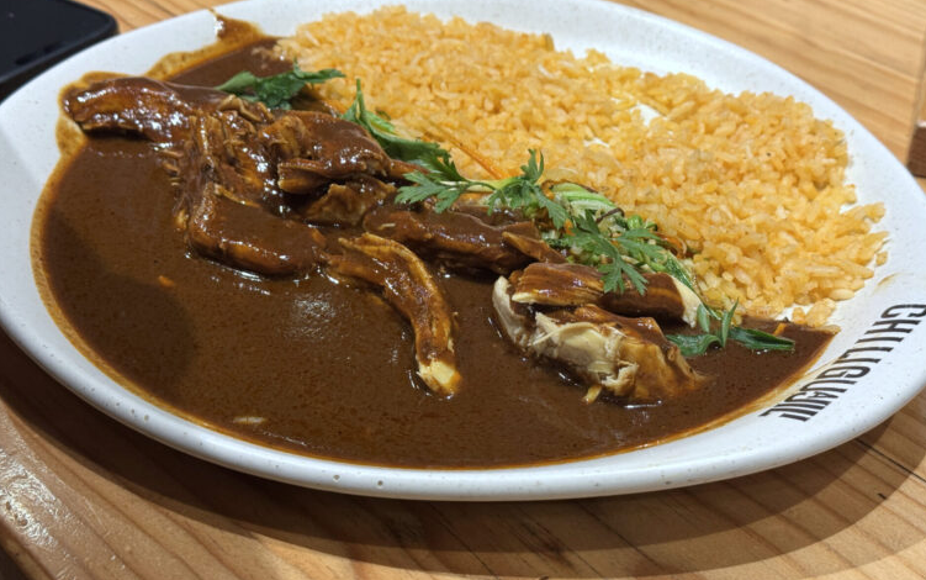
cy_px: 278
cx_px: 470
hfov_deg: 38.9
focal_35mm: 52
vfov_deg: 24.9
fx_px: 1313
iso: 125
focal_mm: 6.8
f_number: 1.8
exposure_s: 1/60
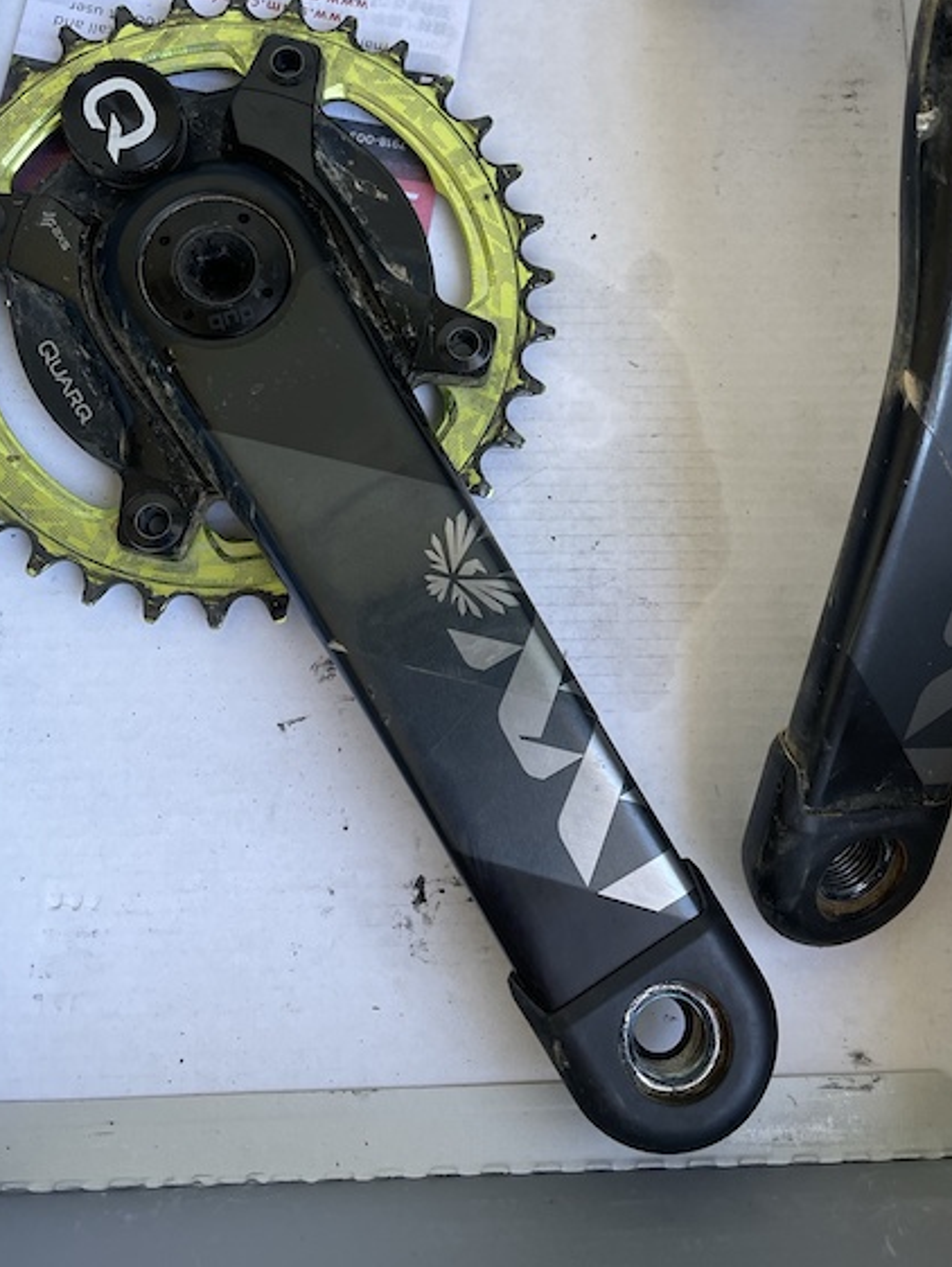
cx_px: 508
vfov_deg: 49.5
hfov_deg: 38.7
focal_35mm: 37
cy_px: 460
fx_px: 1356
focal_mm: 4.2
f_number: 1.6
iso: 50
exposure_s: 1/121
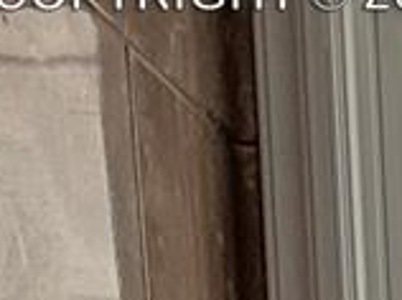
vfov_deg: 7.2
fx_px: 2180
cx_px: 1285
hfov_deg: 8.5
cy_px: 845
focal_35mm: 188
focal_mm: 3
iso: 50
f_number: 1.8
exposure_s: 1/120
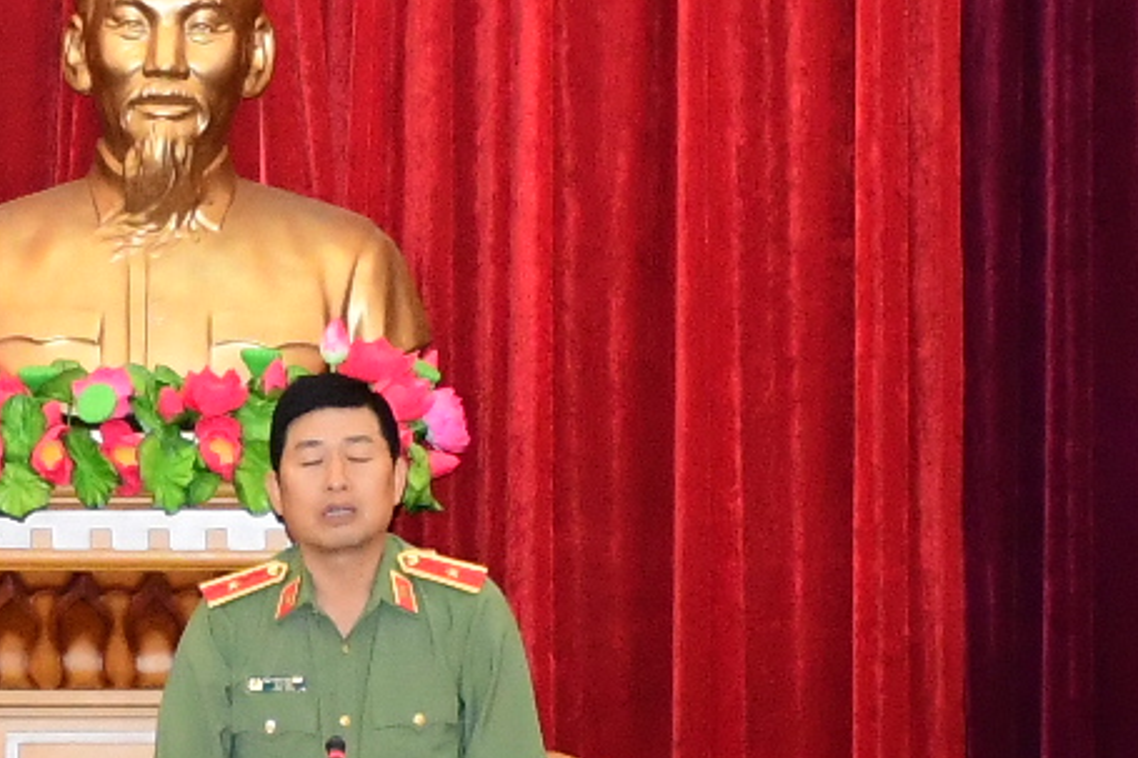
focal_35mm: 294
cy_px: 390
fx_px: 9290
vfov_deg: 4.7
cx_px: 230
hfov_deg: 7.0
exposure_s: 1/200
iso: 2500
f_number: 4.5
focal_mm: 32
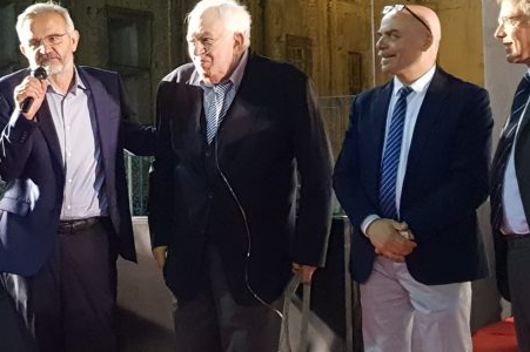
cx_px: 181
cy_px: 150
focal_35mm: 36
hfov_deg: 52.3
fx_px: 530
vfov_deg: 36.7
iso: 640
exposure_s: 1/50
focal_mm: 4.3
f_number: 1.5
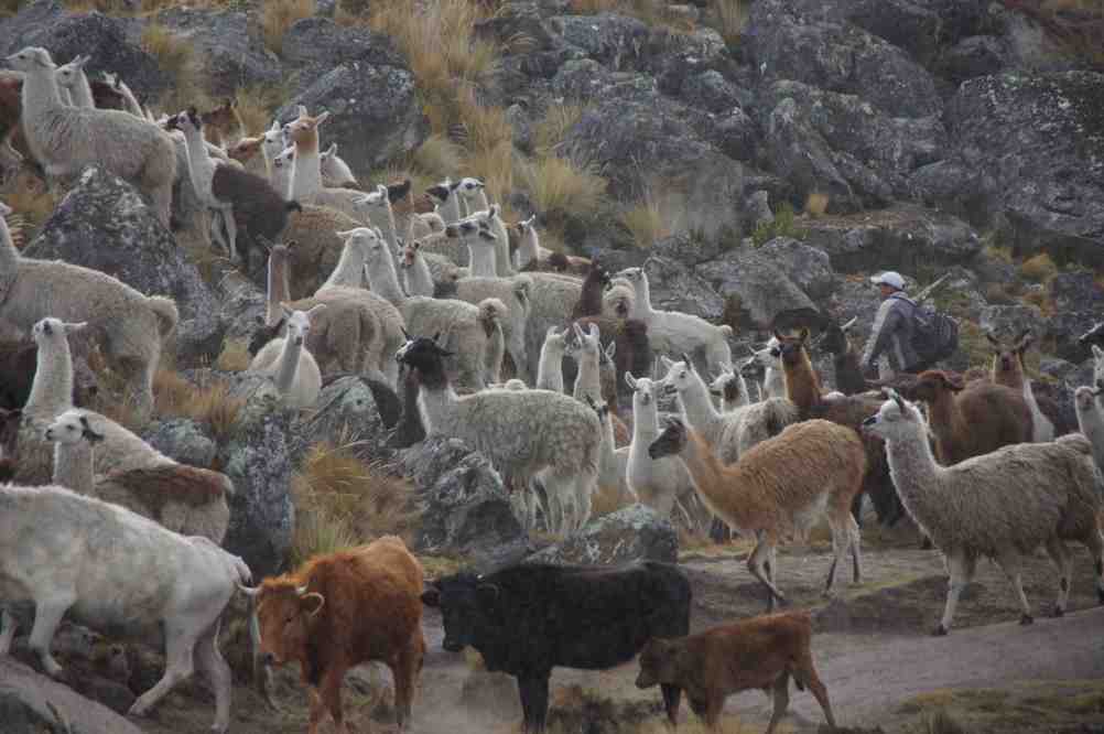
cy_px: 367
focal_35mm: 255
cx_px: 552
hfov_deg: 8.1
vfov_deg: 5.4
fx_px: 7812
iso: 200
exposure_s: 1/180
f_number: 6.2
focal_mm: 169.9
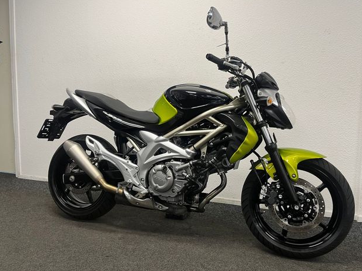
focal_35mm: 27
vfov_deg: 51.4
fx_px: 282
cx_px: 187
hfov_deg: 65.3
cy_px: 138
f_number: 1.6
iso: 64
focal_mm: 5.1
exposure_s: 1/50
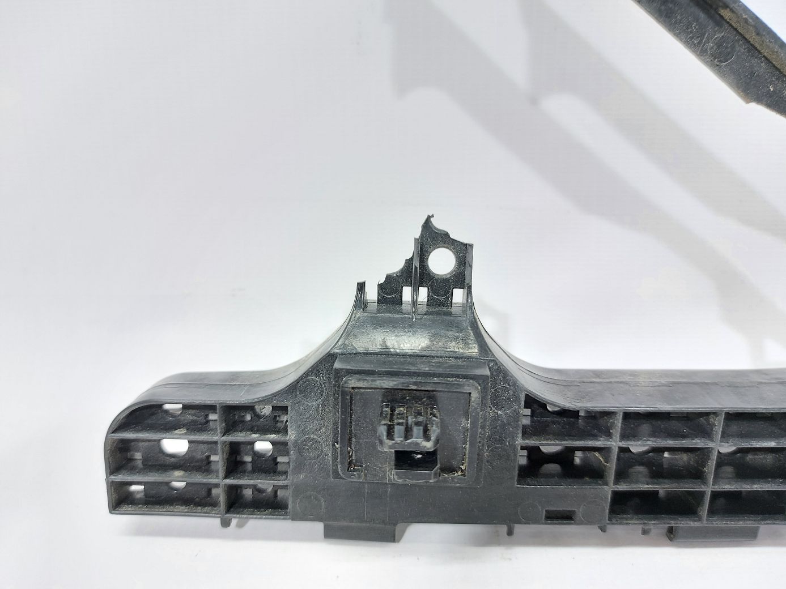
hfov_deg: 71.6
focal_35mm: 24
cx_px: 393
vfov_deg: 56.8
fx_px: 545
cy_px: 294
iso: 160
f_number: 1.8
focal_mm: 5.23
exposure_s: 1/50
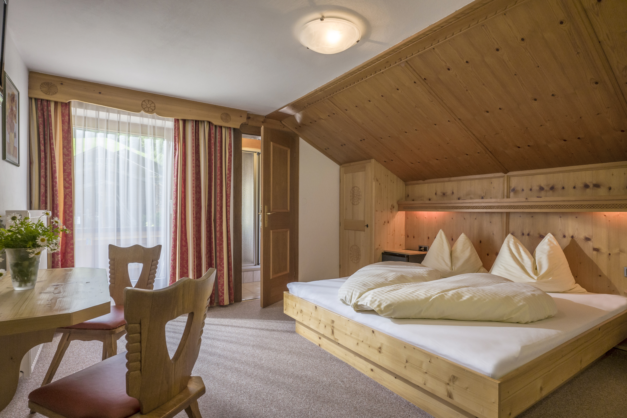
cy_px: 209
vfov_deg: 67.4
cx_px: 314
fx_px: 313
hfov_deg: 90.0
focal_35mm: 18
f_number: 4
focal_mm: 18
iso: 400
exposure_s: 1/60
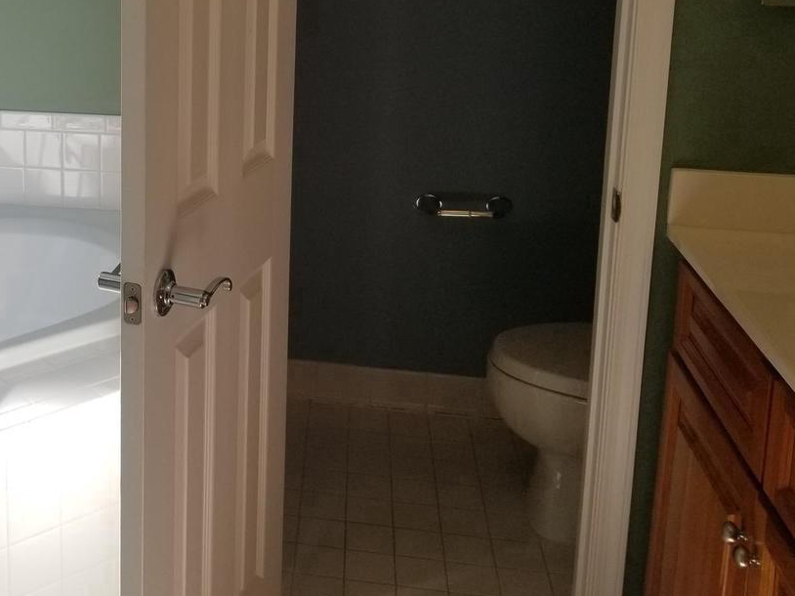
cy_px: 80
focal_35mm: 46
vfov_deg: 30.4
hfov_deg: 39.4
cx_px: 146
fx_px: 1056
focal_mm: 4.25
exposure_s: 1/654
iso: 50
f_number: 1.7
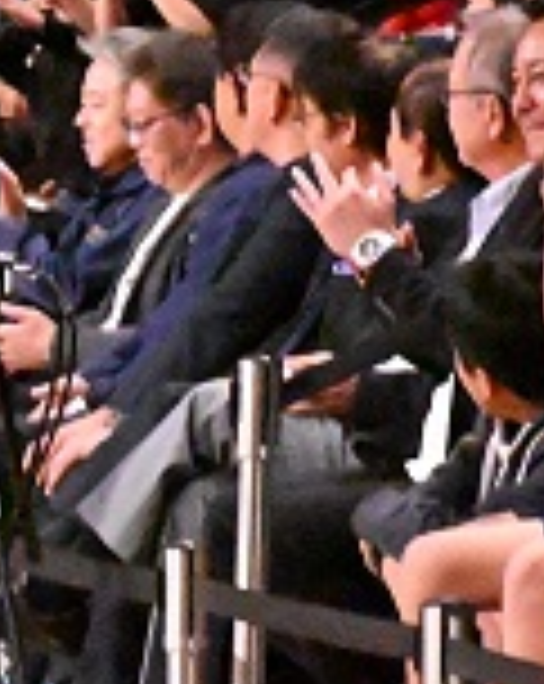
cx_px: -665
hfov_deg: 2.5
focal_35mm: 624
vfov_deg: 3.1
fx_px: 12596
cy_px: -32
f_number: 8
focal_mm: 105
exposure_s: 1/1000
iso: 51200
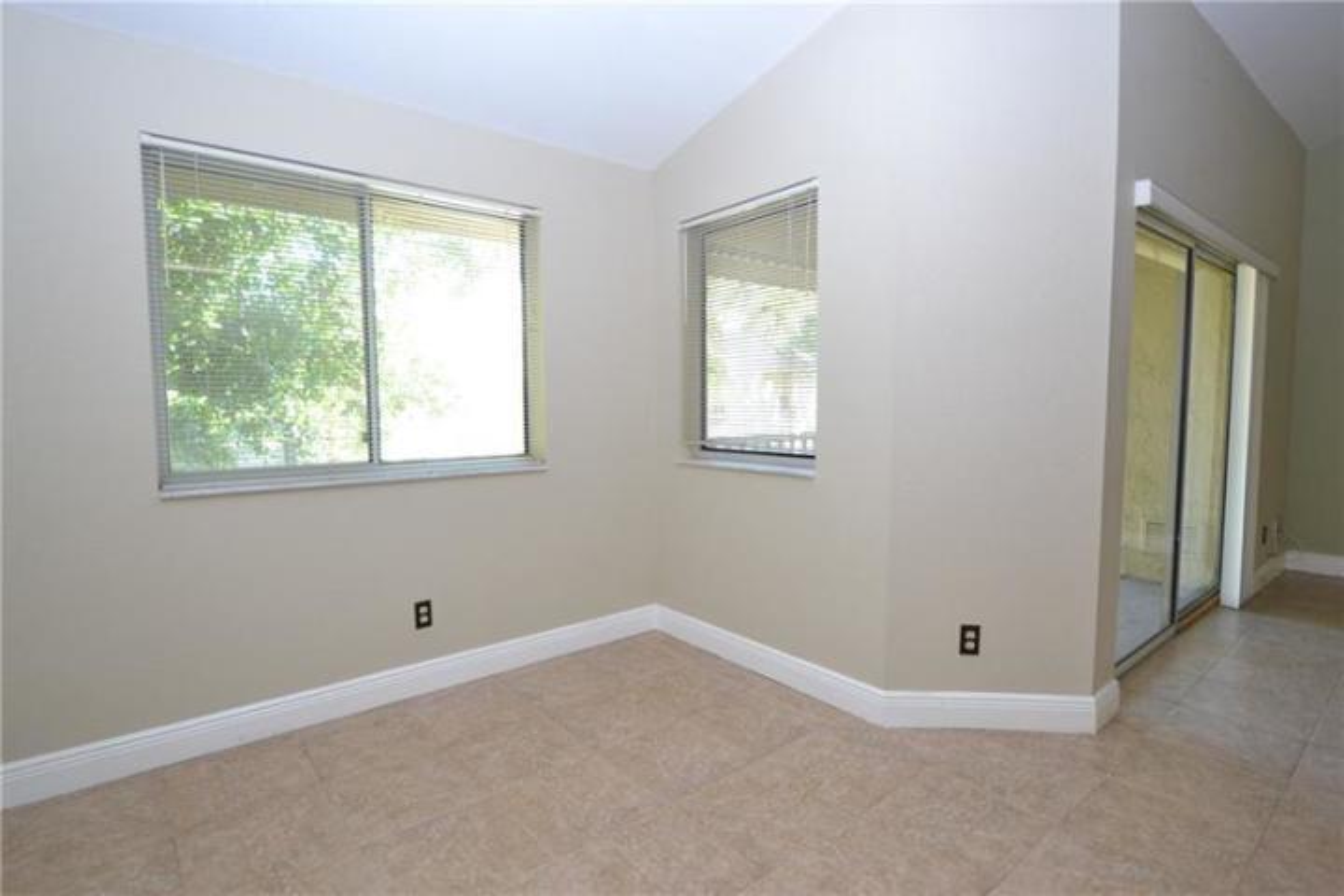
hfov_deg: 90.0
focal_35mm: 18
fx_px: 672
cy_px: 448
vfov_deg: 67.4
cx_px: 672
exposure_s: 1/60
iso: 500
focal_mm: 12
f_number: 3.8
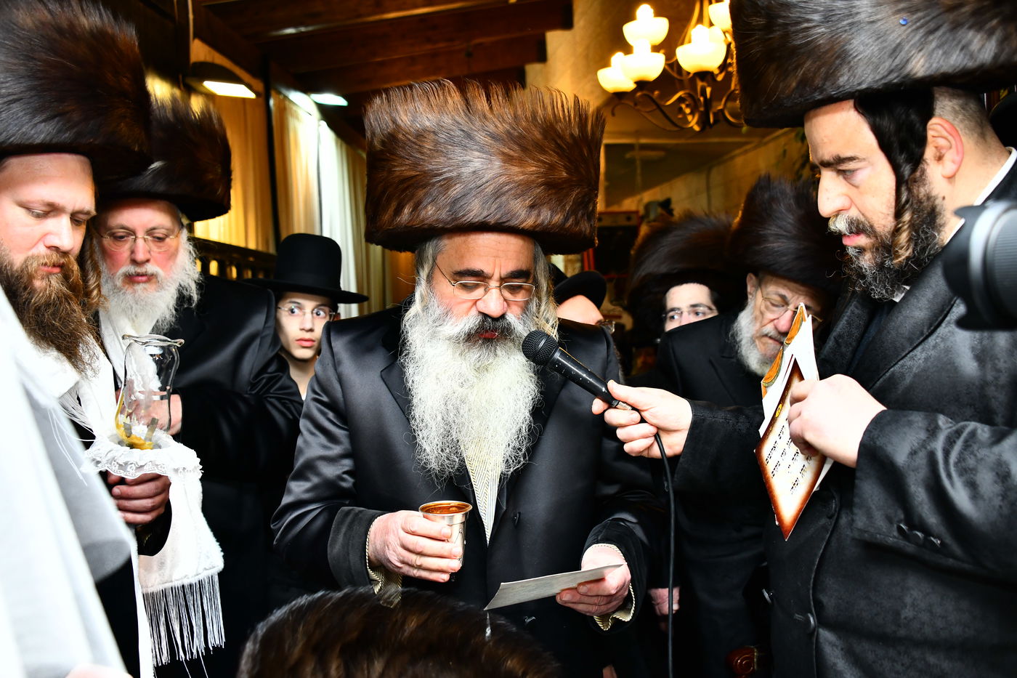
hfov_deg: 54.4
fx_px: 989
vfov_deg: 37.8
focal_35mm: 35
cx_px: 508
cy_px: 339
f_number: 5
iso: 1000
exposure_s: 1/100
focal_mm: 35
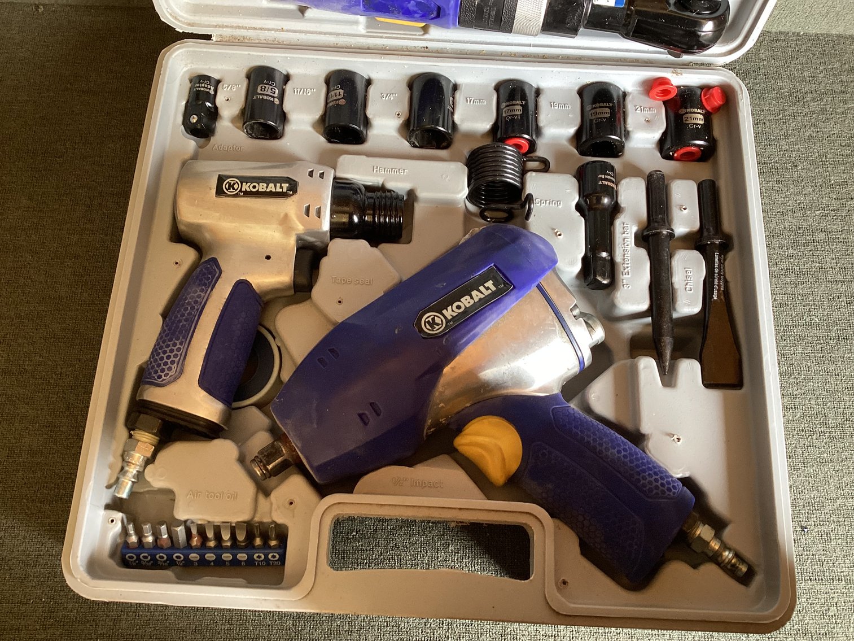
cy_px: 320
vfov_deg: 45.4
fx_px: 765
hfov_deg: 58.3
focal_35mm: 31
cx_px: 427
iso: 80
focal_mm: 3.3
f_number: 2.4
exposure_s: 1/50
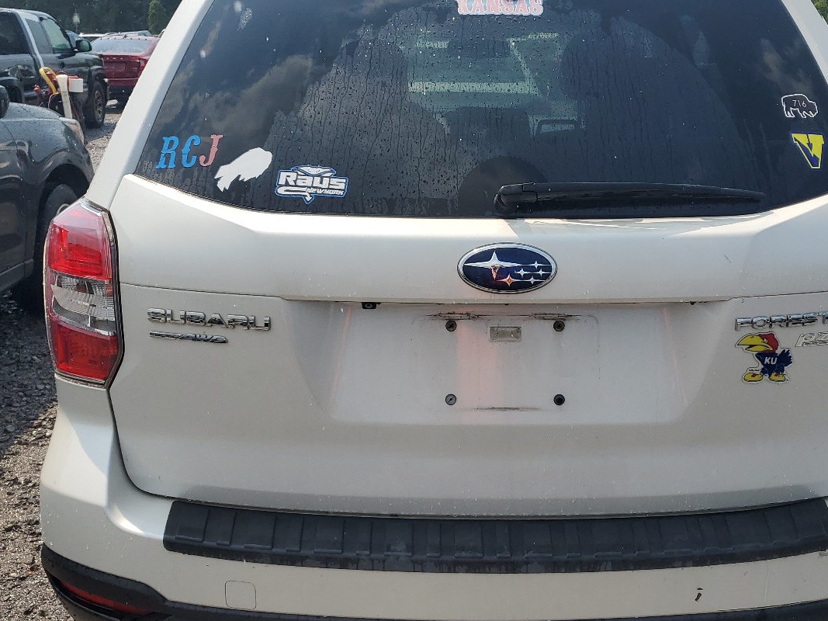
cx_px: 487
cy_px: 295
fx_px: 933
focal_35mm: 39
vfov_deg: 36.8
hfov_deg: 47.6
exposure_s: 1/5000
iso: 50
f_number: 1.5
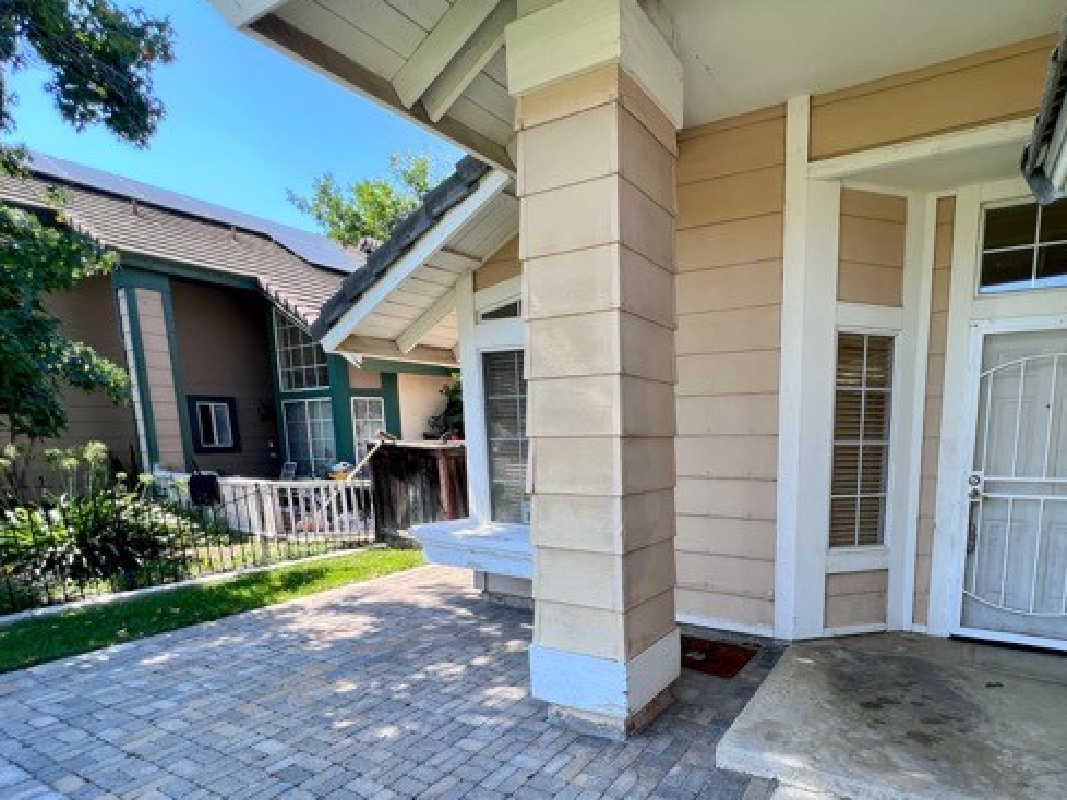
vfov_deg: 73.0
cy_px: 519
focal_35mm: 17
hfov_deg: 88.7
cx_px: 683
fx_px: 524
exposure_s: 1/350
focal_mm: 1.57
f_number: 1.8
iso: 32
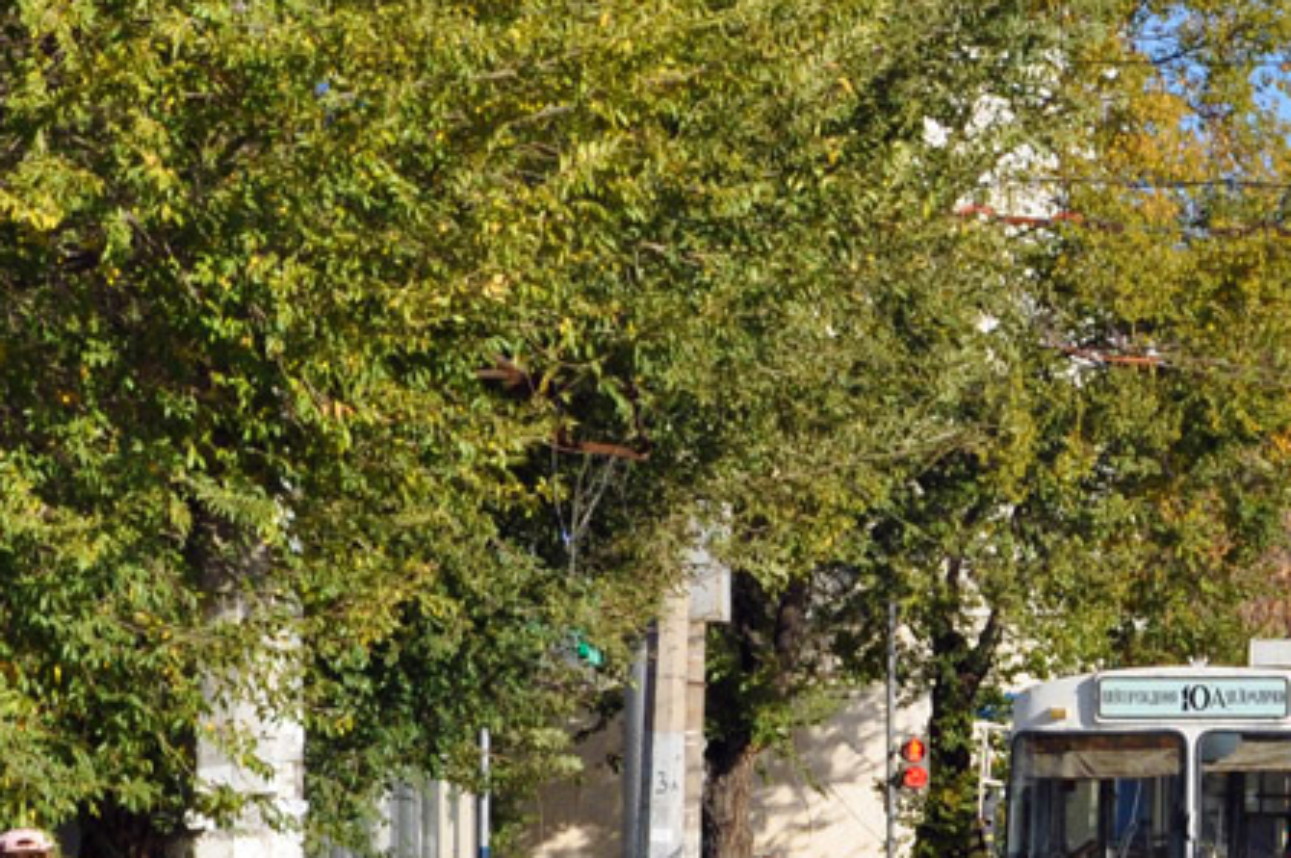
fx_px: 5767
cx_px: 1259
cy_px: 474
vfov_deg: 8.5
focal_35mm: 161
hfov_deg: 12.6
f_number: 10
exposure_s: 1/320
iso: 200
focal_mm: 40
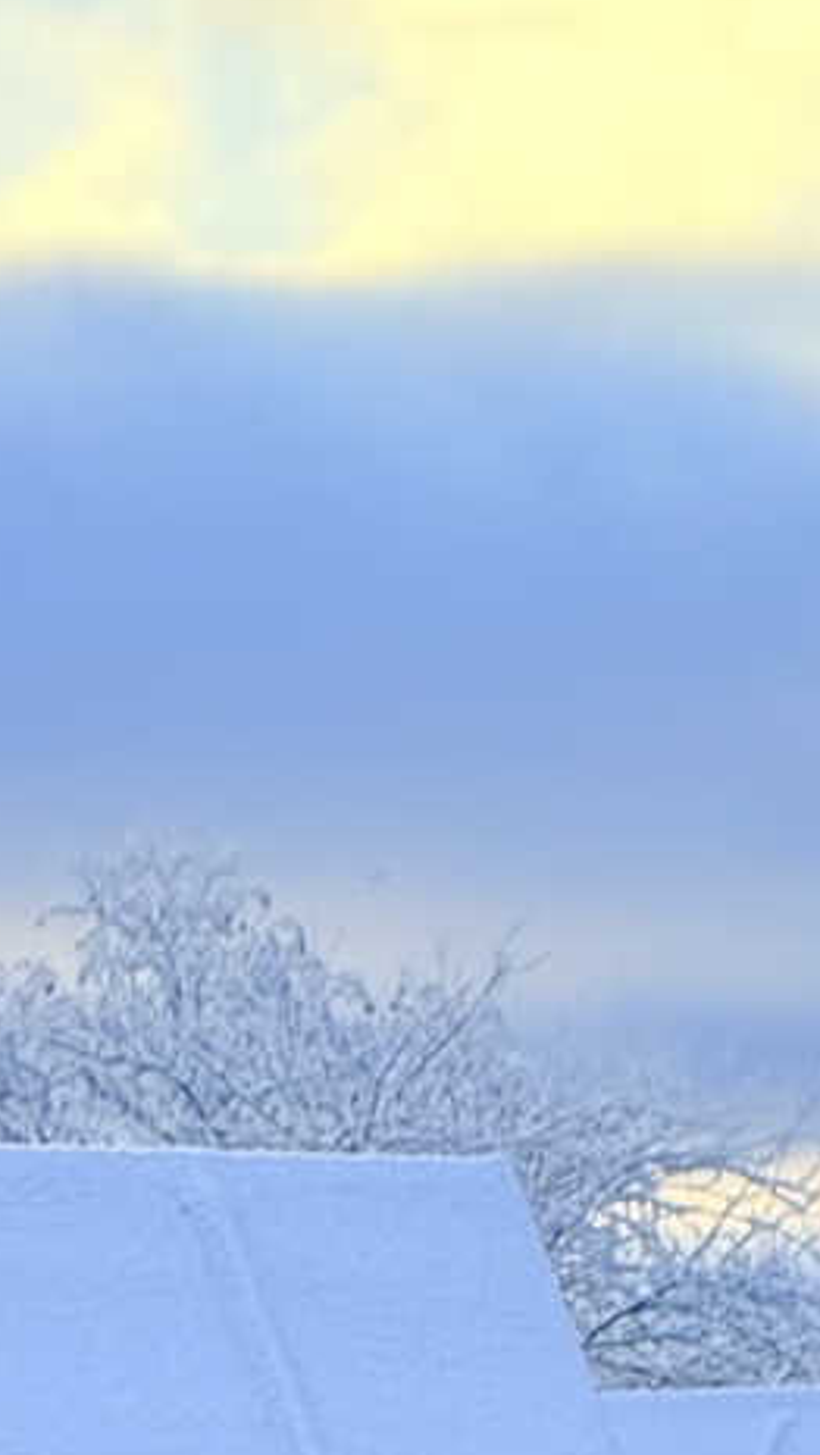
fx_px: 21696
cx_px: 1696
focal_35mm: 562
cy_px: 2628
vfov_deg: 3.8
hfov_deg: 2.2
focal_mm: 15.66
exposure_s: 1/467
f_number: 2.8
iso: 64
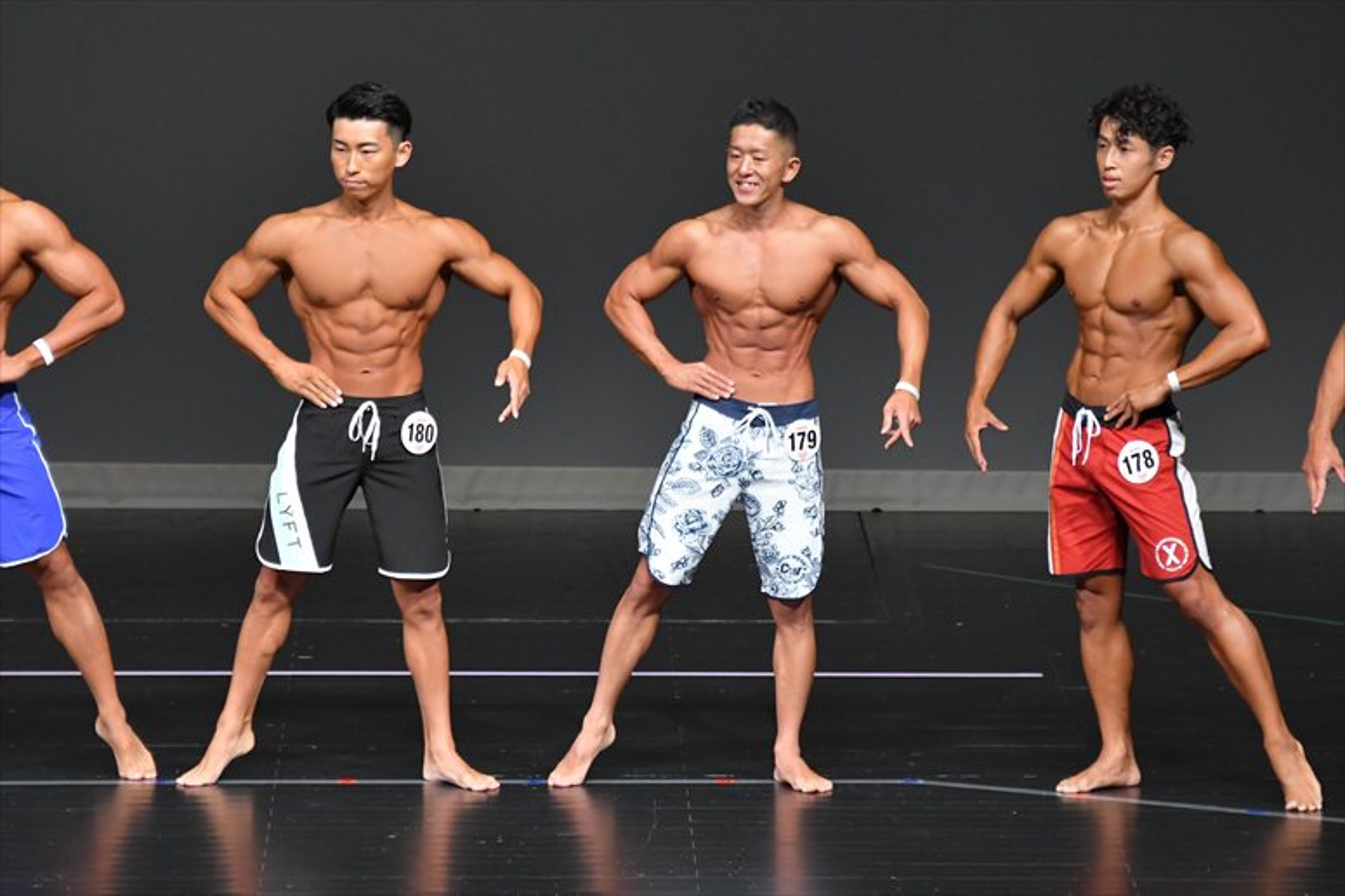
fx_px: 11763
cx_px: 672
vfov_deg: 4.4
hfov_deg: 6.5
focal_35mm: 315
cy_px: 448
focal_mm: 210
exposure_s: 1/400
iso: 3600
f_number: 5.6
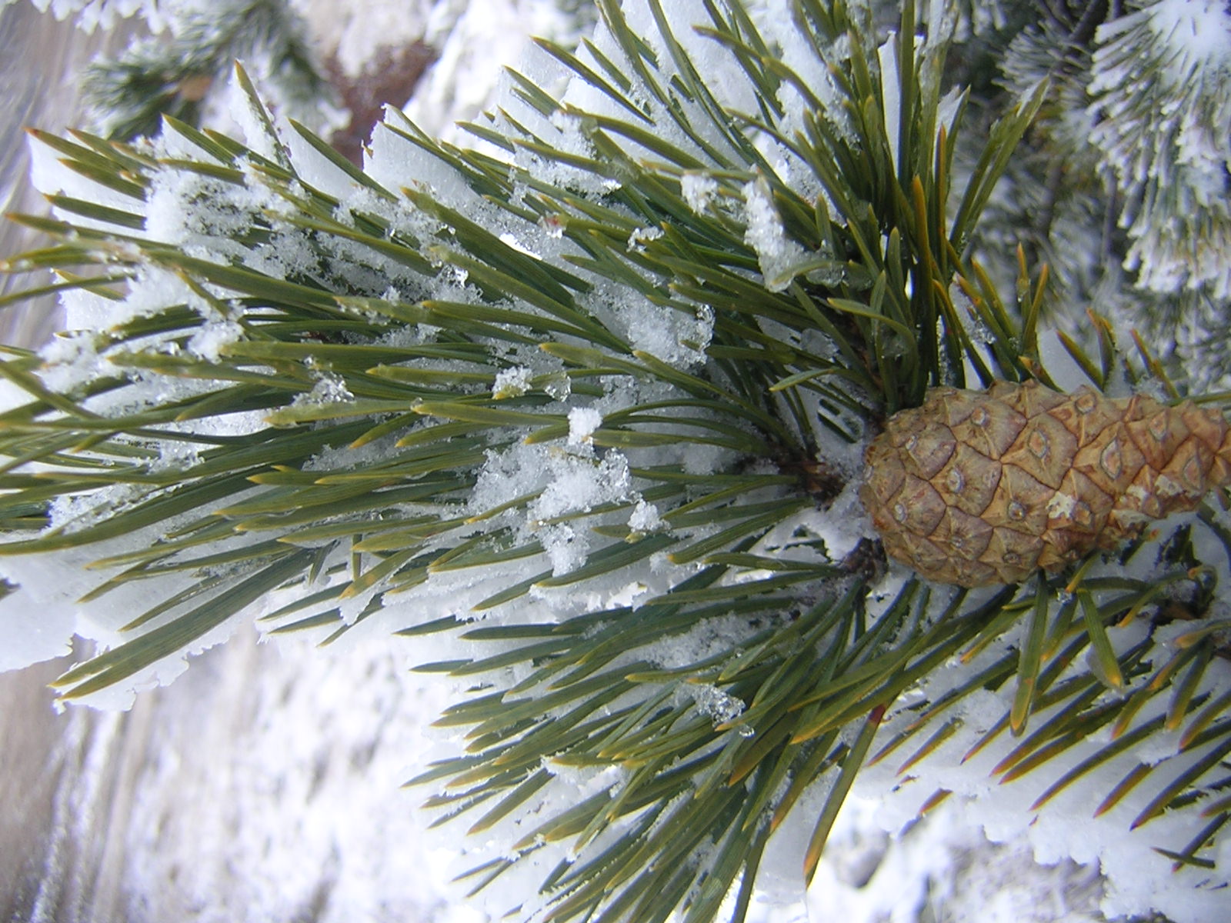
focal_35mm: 36
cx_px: 616
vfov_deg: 39.7
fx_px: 1280
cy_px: 462
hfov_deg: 51.4
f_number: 2.6
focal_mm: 4.7
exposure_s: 1/39.8
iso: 100
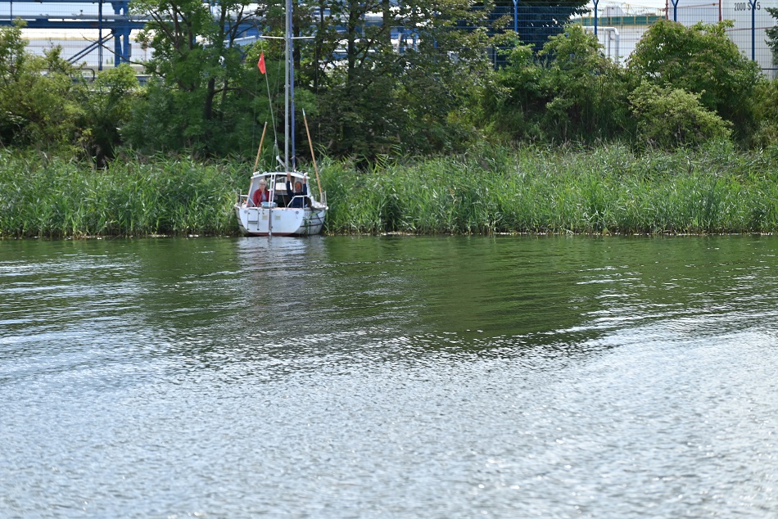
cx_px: 389
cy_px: 260
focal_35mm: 170
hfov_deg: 12.1
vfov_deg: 8.1
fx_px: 3675
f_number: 5.6
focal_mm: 170
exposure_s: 1/640
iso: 200
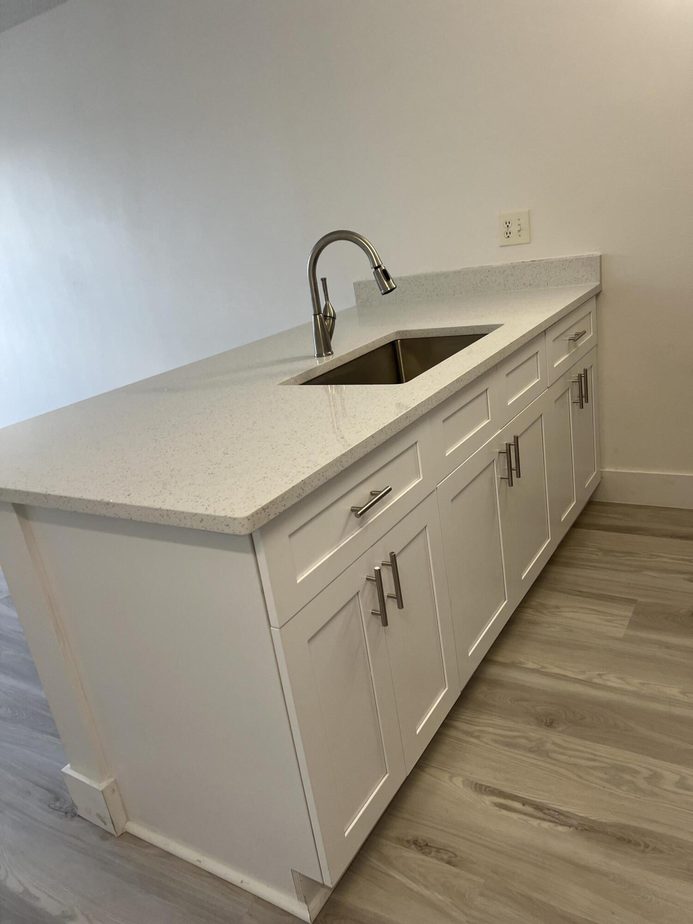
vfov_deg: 67.3
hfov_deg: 53.1
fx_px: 694
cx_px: 346
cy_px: 462
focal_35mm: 26
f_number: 1.5
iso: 100
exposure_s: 1/120
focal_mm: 5.7
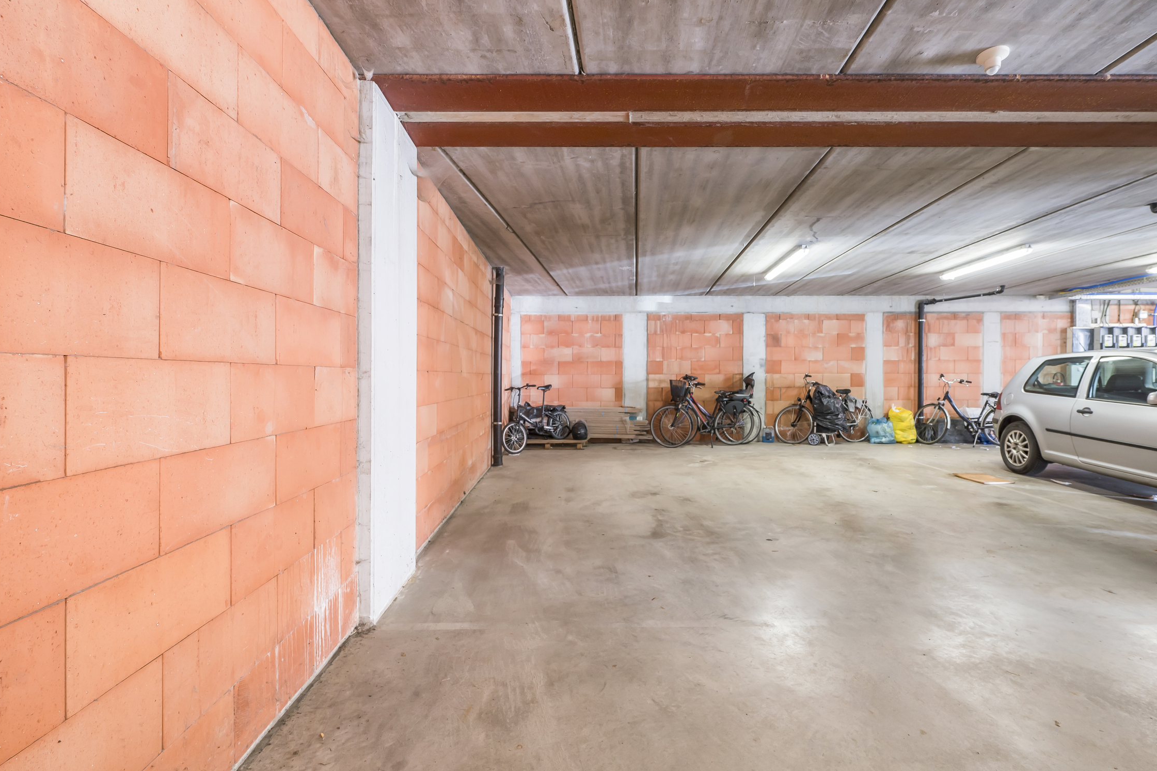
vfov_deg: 77.3
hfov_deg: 100.4
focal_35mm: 15
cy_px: 385
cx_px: 596
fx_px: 482
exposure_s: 1/2.5
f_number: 8
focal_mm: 14
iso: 250
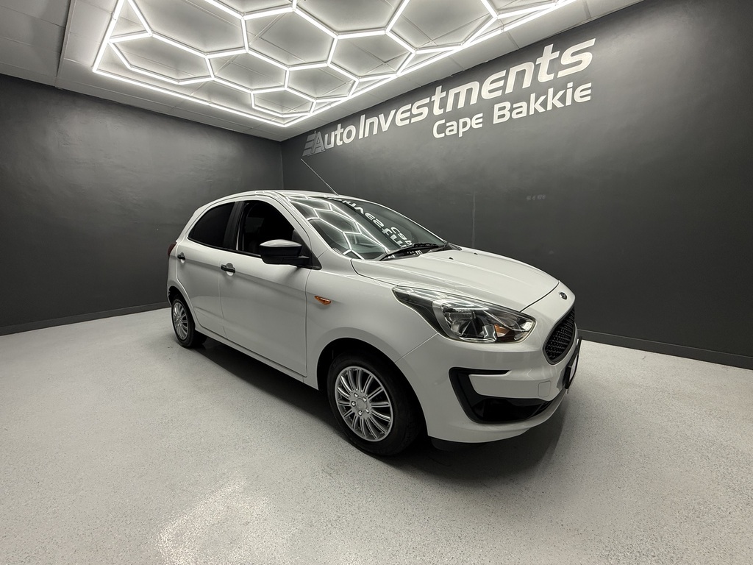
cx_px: 376
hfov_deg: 102.1
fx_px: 305
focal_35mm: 14
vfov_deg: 85.7
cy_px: 282
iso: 160
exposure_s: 1/100
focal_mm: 2.22
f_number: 2.2
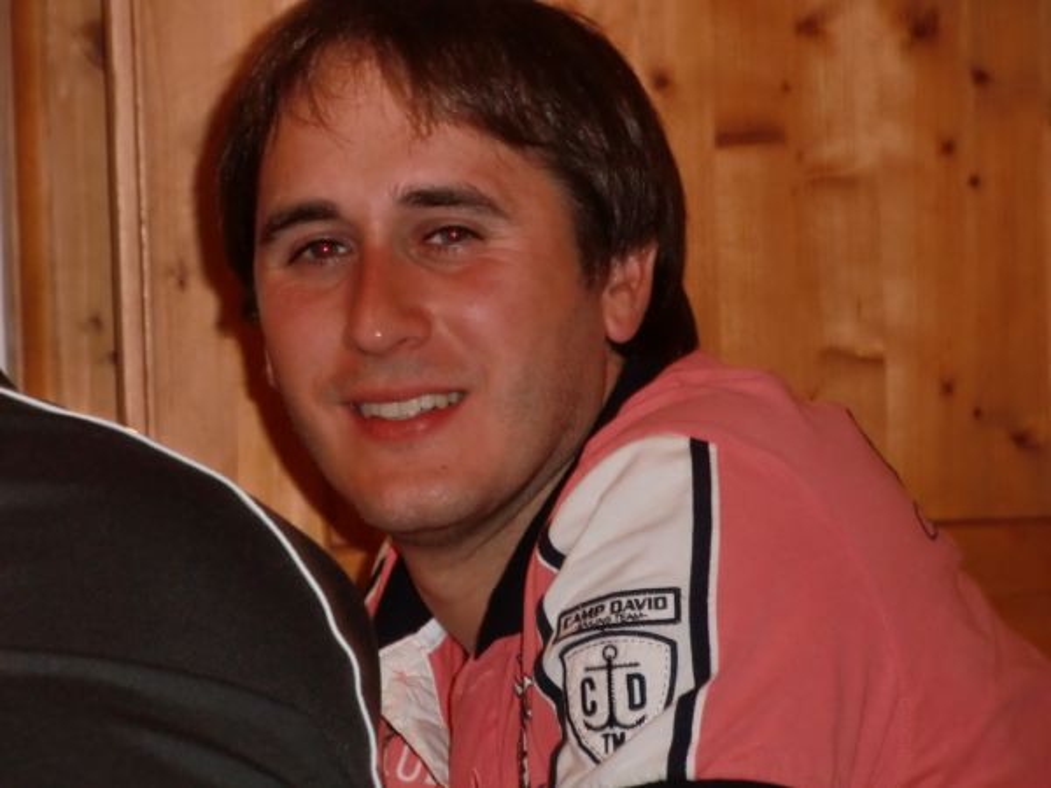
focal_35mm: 199
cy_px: 394
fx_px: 6042
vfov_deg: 7.5
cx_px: 526
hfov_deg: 9.9
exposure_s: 1/15
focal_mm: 35.7
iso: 400
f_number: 5.2
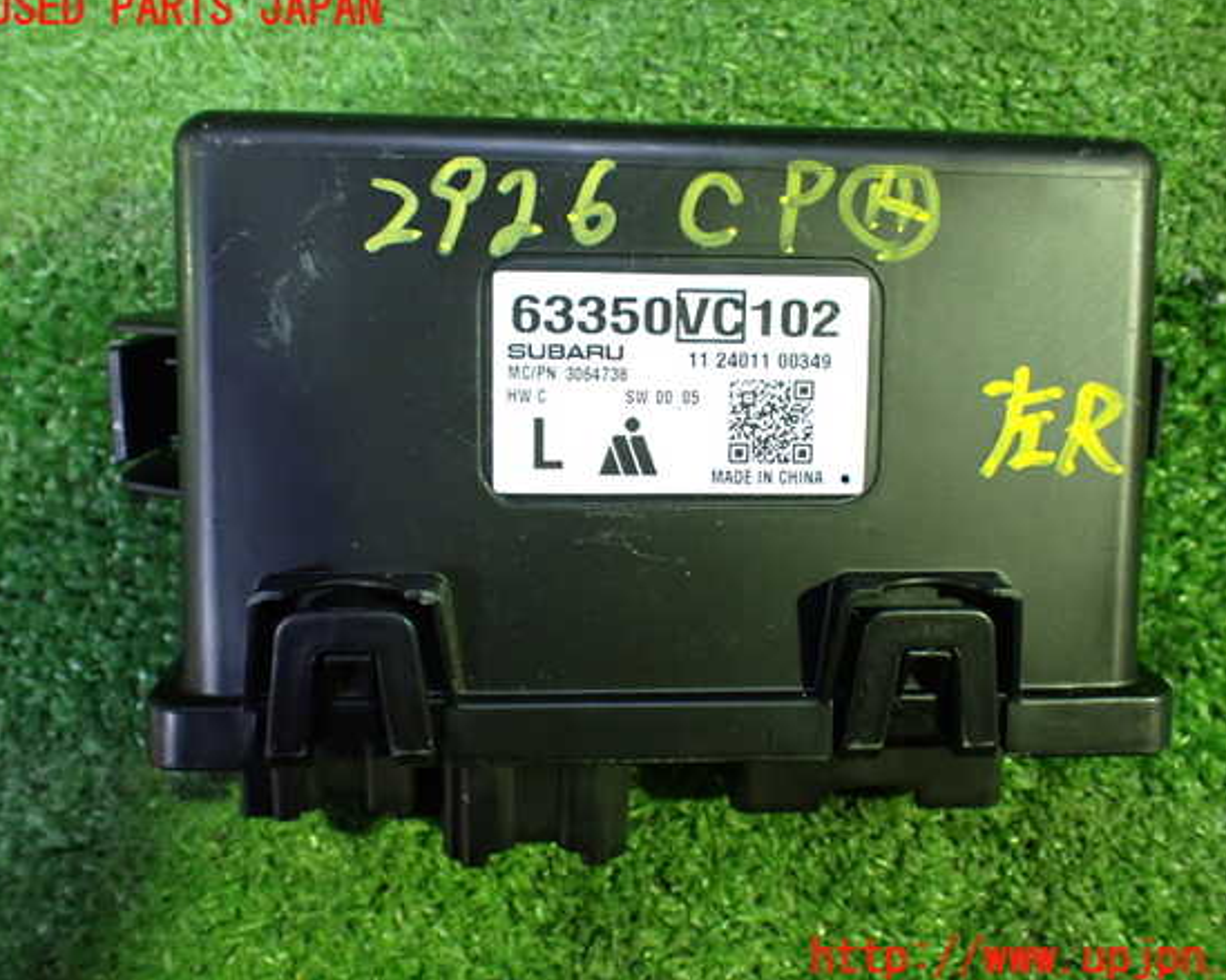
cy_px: 484
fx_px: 1161
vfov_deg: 45.8
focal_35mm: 32
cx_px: 645
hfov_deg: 55.6
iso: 800
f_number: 2.3
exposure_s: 1/30
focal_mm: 5.4
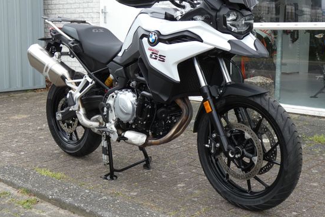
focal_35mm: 56
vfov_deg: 24.2
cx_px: 169
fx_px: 506
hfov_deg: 35.6
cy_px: 84
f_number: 3.8
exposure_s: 1/80
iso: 100
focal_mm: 8.2
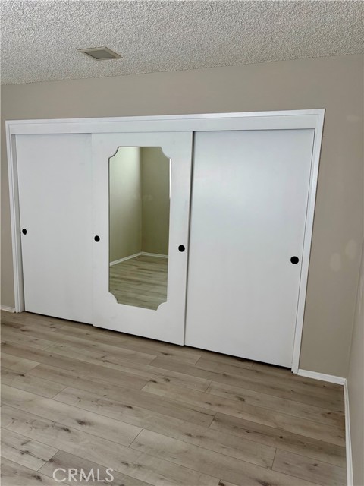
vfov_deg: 67.3
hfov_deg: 53.1
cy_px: 243
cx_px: 182
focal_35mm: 26
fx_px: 365
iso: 125
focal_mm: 5.96
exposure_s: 1/61
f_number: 1.6
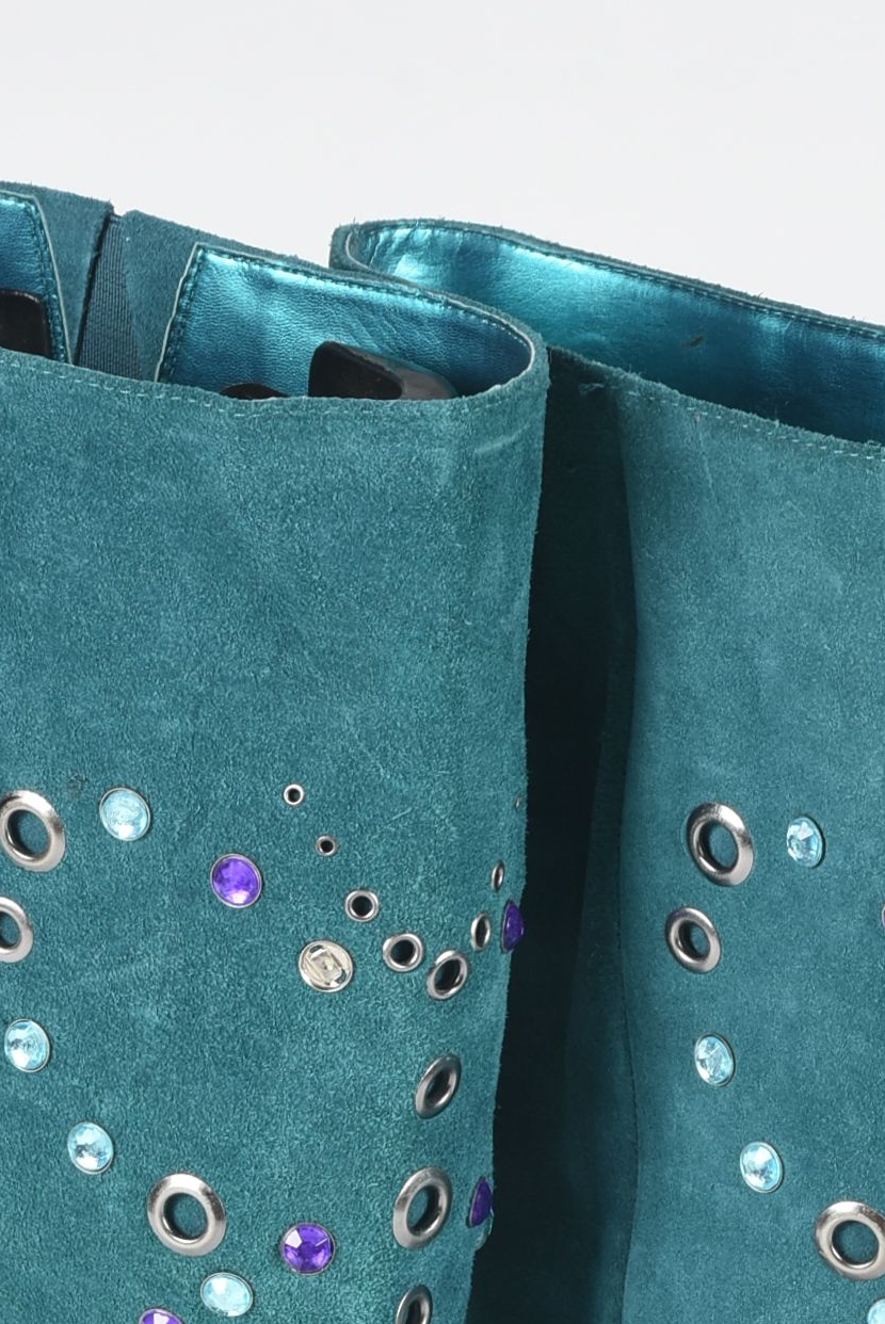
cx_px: 647
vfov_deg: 9.1
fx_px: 8246
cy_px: 1534
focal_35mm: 224
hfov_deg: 6.1
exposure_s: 1/125
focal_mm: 62
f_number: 11
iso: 200
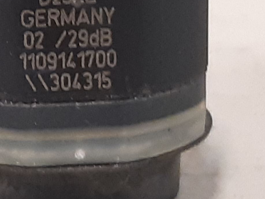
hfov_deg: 31.4
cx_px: 18
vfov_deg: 24.9
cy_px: 42
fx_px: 444
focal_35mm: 58
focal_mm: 3.93
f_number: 1.7
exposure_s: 1/33
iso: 200
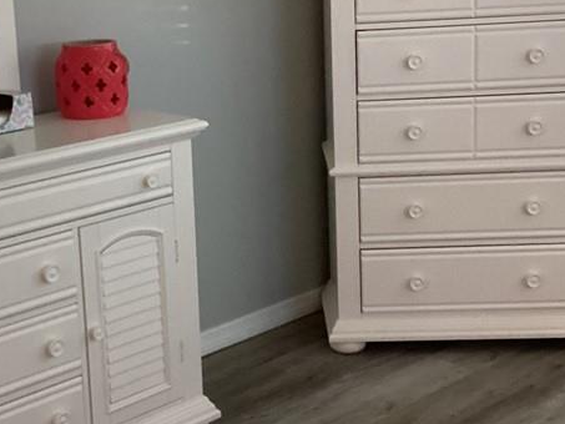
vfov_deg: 21.0
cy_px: 167
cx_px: 181
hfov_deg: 27.6
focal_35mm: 70
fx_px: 1143
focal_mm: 3.3
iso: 250
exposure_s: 1/60
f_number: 2.4
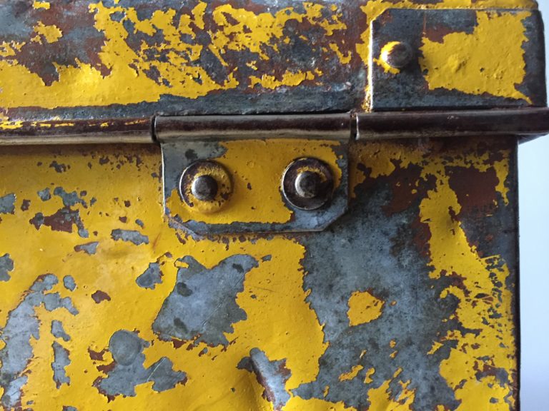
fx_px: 460
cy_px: 206
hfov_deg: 61.7
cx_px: 274
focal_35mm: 29
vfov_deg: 48.2
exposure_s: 1/17
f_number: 2.2
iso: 400
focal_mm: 4.15
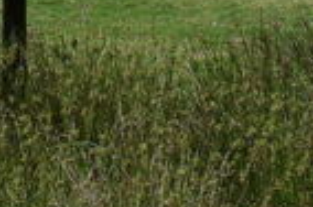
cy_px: -418
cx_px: 14
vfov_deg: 5.5
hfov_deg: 8.8
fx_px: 2013
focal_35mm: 232
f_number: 5
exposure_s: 1/368
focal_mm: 7.8
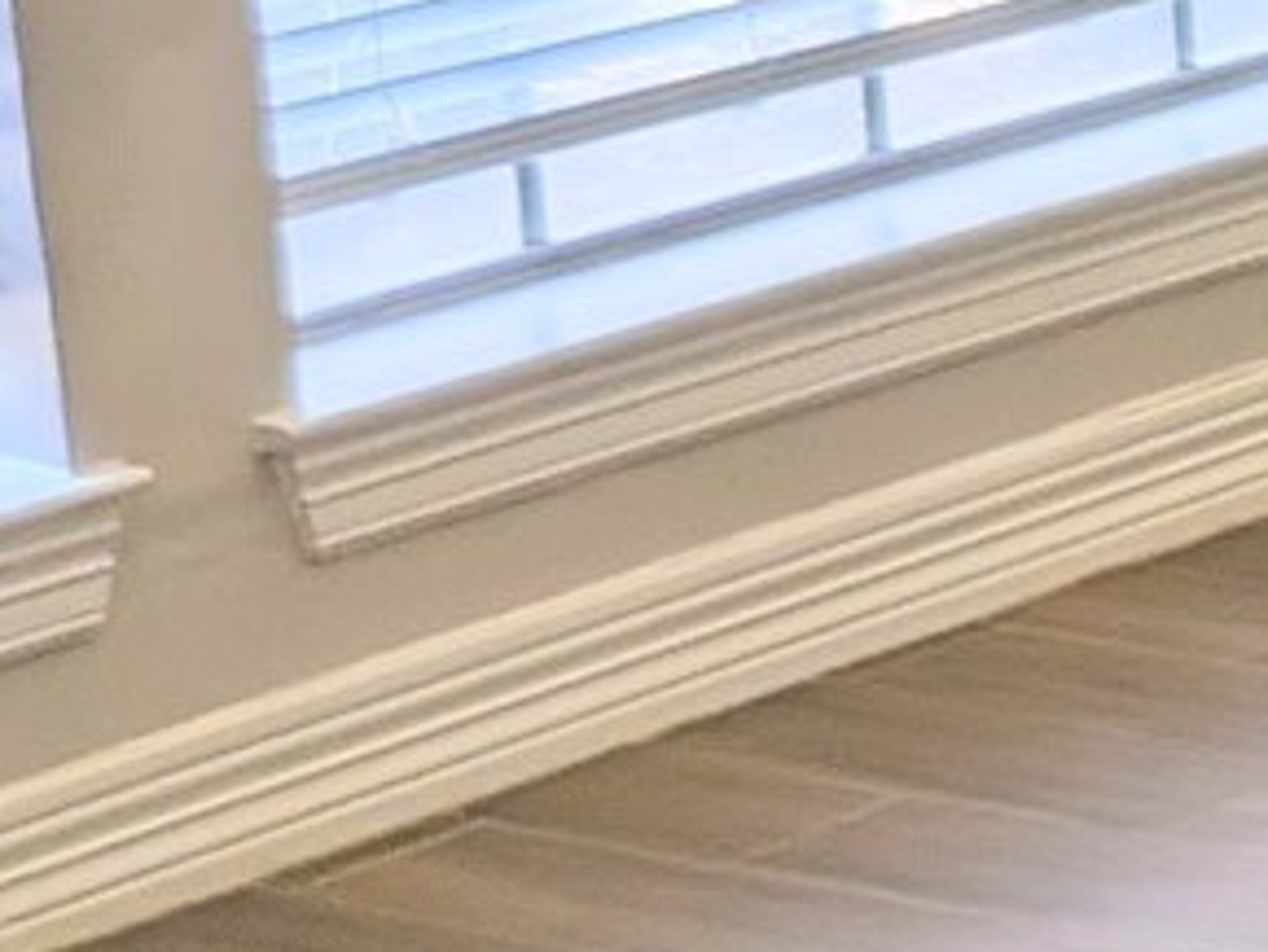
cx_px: 3786
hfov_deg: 9.3
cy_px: 342
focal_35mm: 170
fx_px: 6230
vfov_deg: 8.7
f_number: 1.7
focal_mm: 4.53
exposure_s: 1/35.7
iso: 36
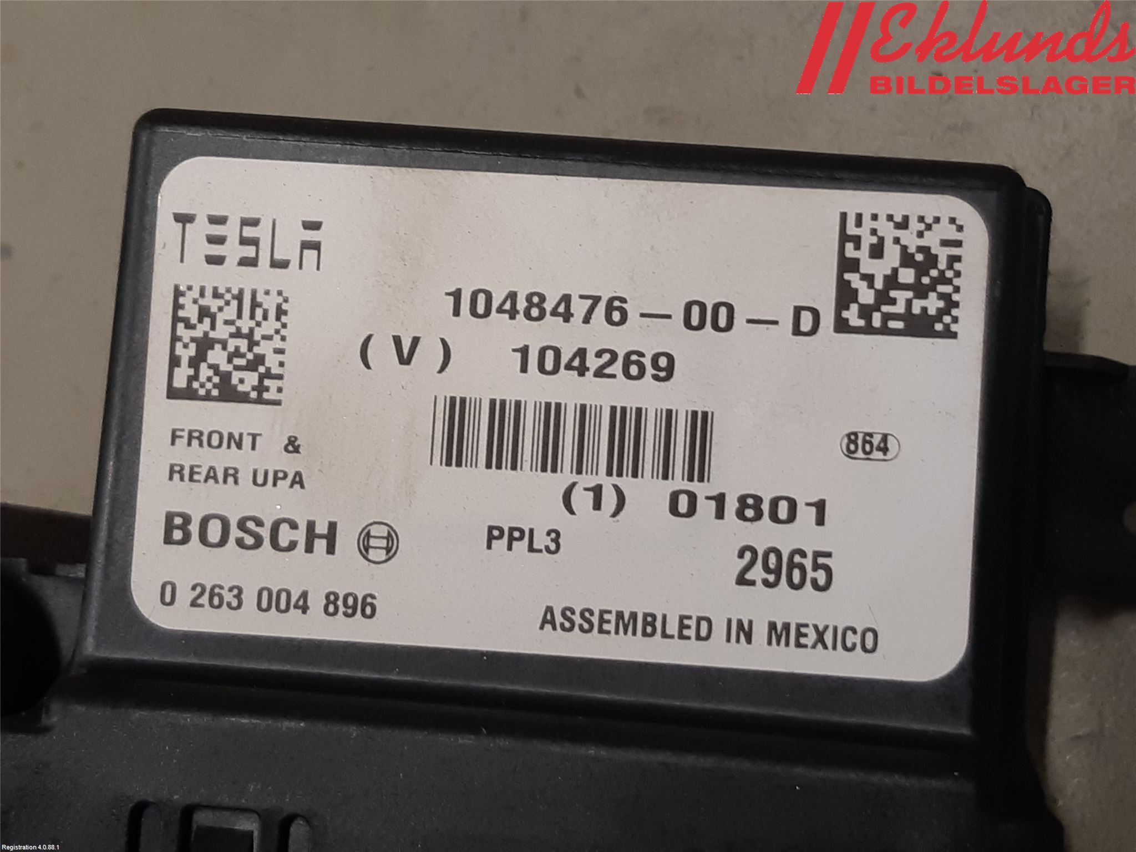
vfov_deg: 53.1
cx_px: 568
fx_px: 853
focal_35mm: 26
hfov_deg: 67.3
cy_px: 426
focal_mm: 3.93
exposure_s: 1/50
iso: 64
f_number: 1.7
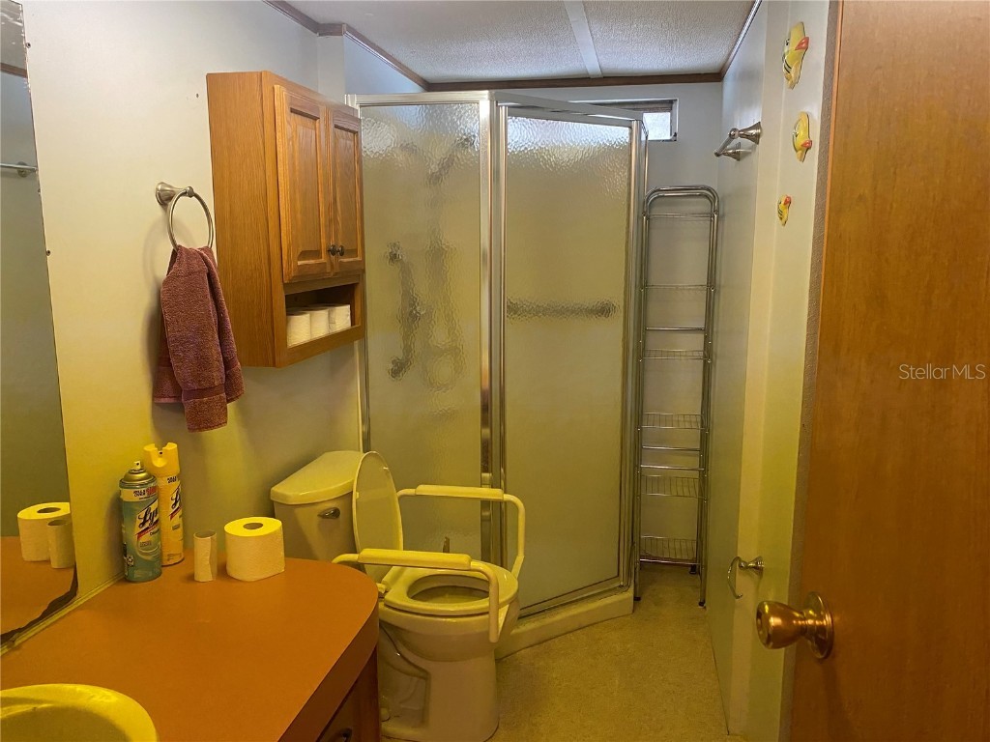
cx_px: 495
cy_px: 371
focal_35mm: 26
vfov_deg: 53.1
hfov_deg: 67.3
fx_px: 744
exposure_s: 1/60
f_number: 1.8
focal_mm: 4.25
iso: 250
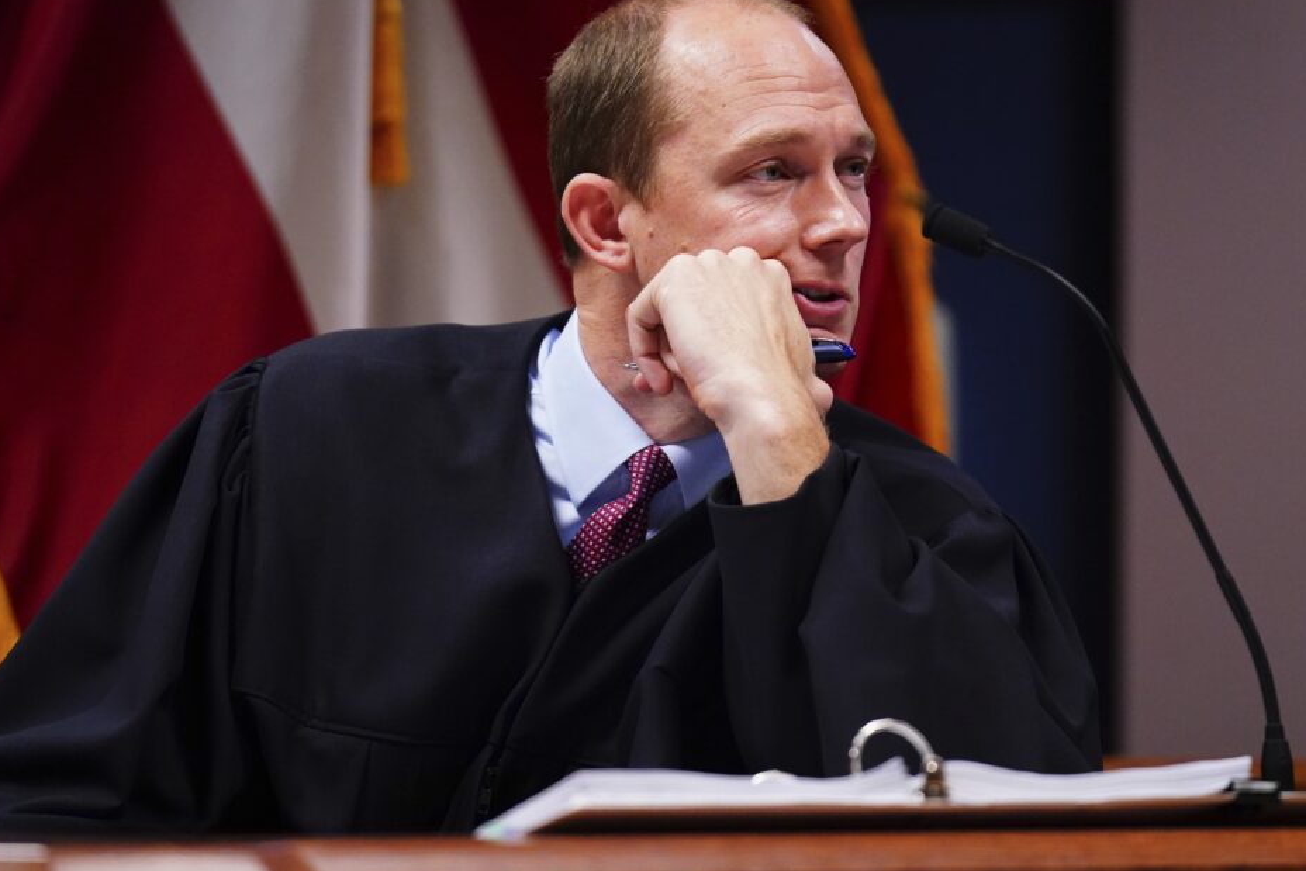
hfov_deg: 6.7
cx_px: 659
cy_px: 420
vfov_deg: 4.4
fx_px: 11211
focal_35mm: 309
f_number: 4
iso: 8000
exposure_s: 1/640
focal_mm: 280
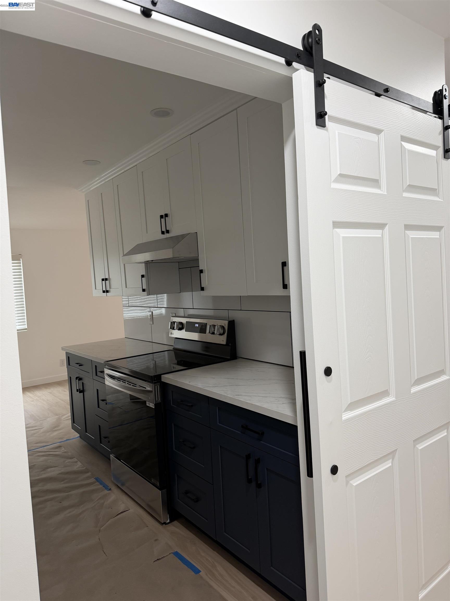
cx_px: 225
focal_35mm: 24
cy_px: 300
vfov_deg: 71.6
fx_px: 416
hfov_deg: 56.8
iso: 160
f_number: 1.78
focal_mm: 6.76
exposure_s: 1/60
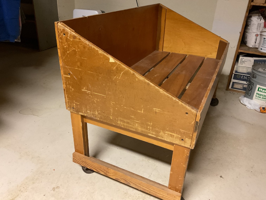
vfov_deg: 48.2
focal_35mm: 29
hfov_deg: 61.7
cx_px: 133
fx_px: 223
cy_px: 100
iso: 320
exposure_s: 1/30
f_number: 1.8
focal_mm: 3
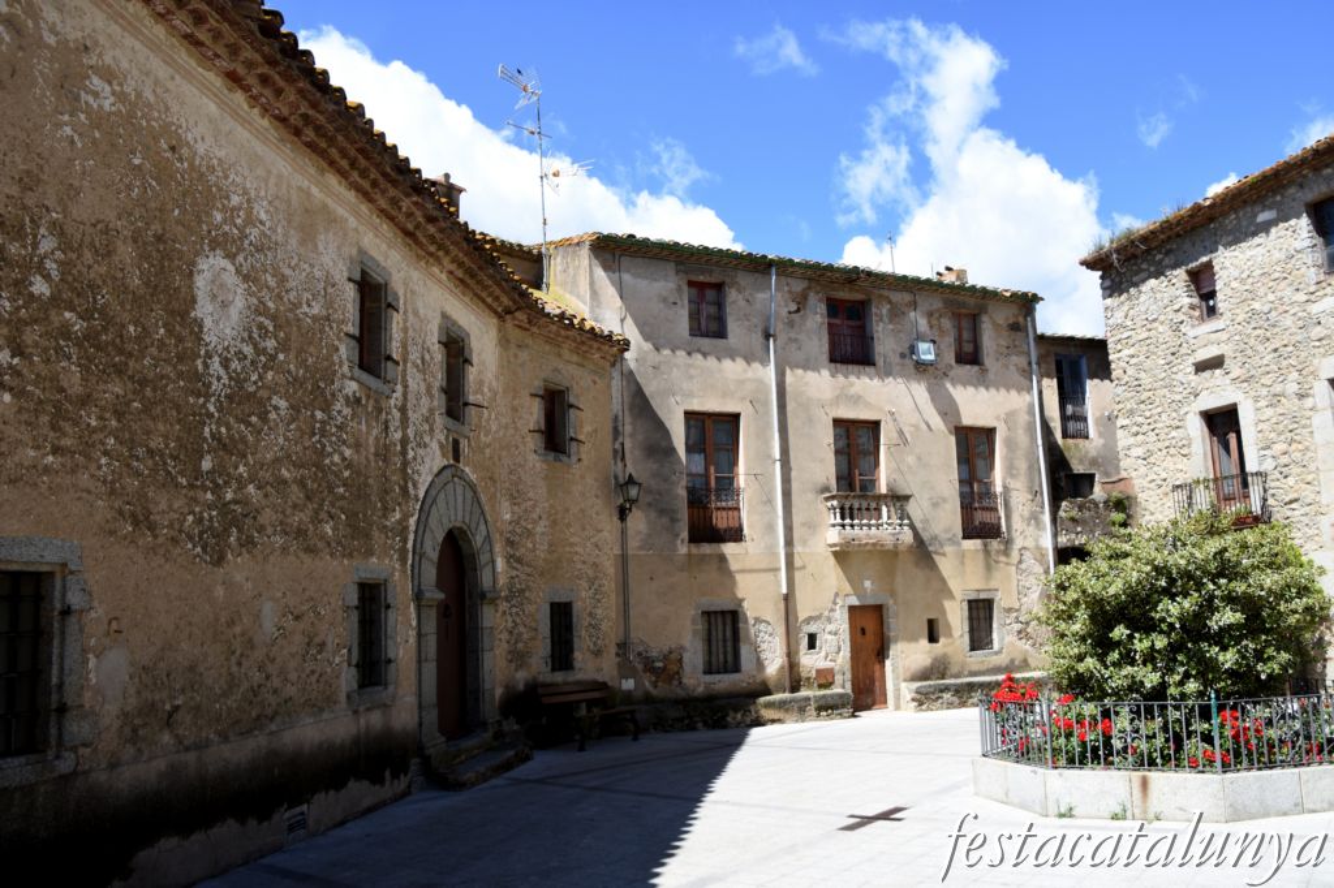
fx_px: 1000
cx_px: 667
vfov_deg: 47.9
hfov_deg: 67.4
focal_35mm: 27
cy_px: 444
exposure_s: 1/320
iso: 250
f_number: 10
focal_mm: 18
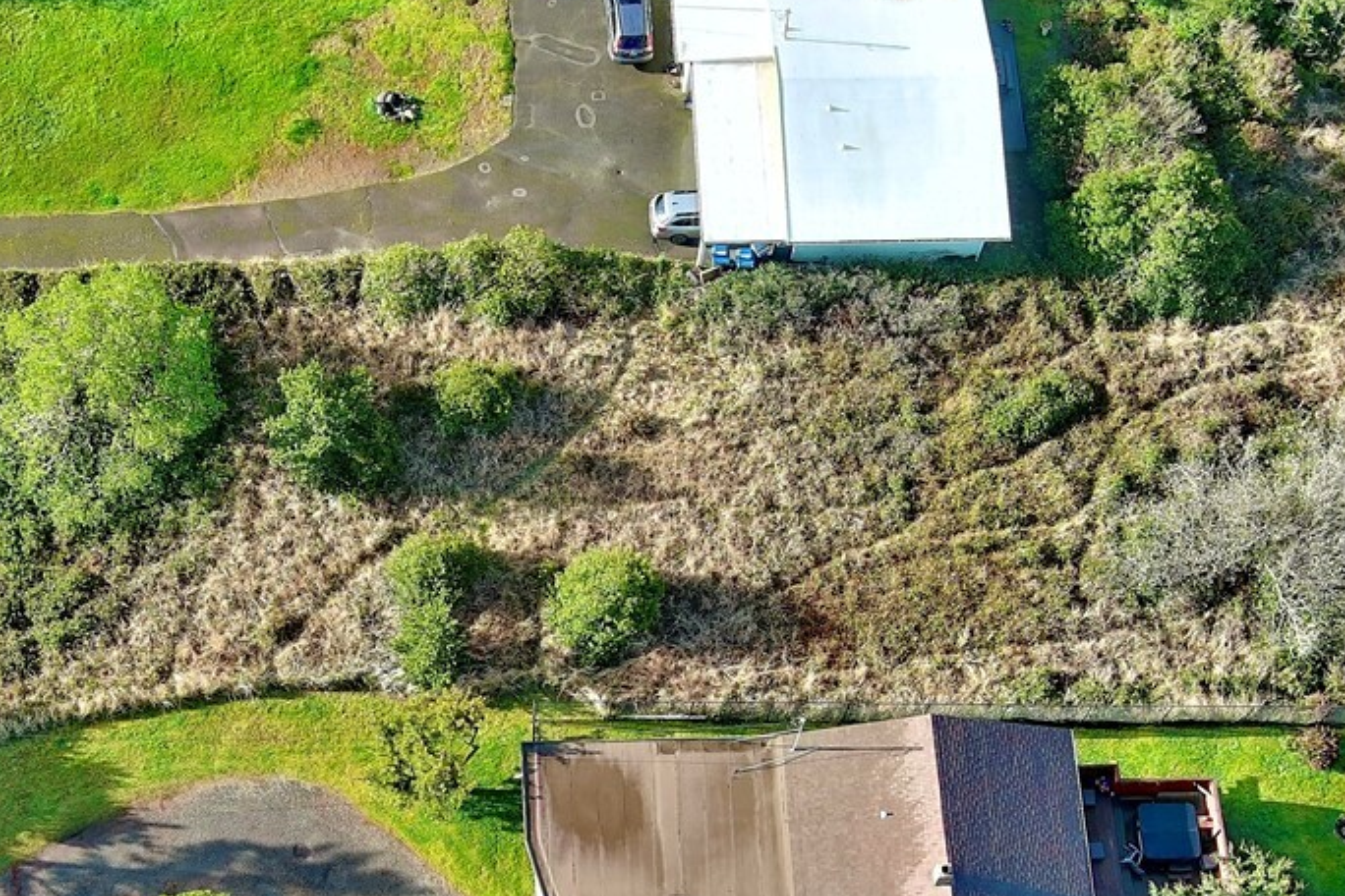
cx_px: 392
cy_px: 704
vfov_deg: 18.8
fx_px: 2690
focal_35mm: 72
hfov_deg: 27.8
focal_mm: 10.57
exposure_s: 1/253
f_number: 2.8
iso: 100
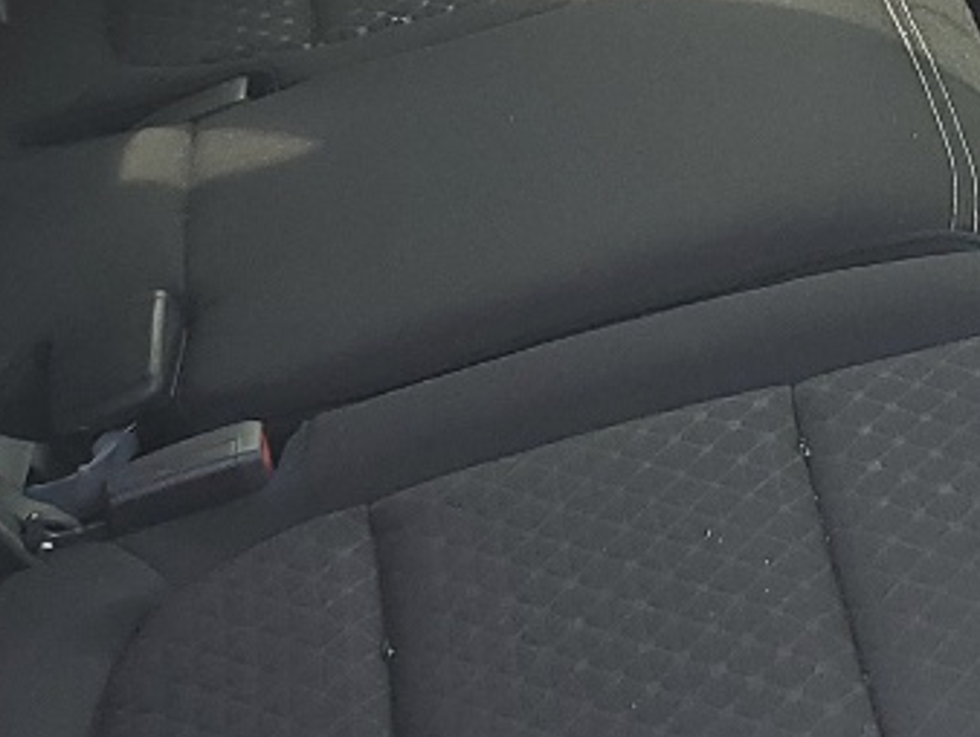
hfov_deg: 15.8
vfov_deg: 11.7
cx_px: 887
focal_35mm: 123
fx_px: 3485
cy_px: -241
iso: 56
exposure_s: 1/120
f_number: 1.5
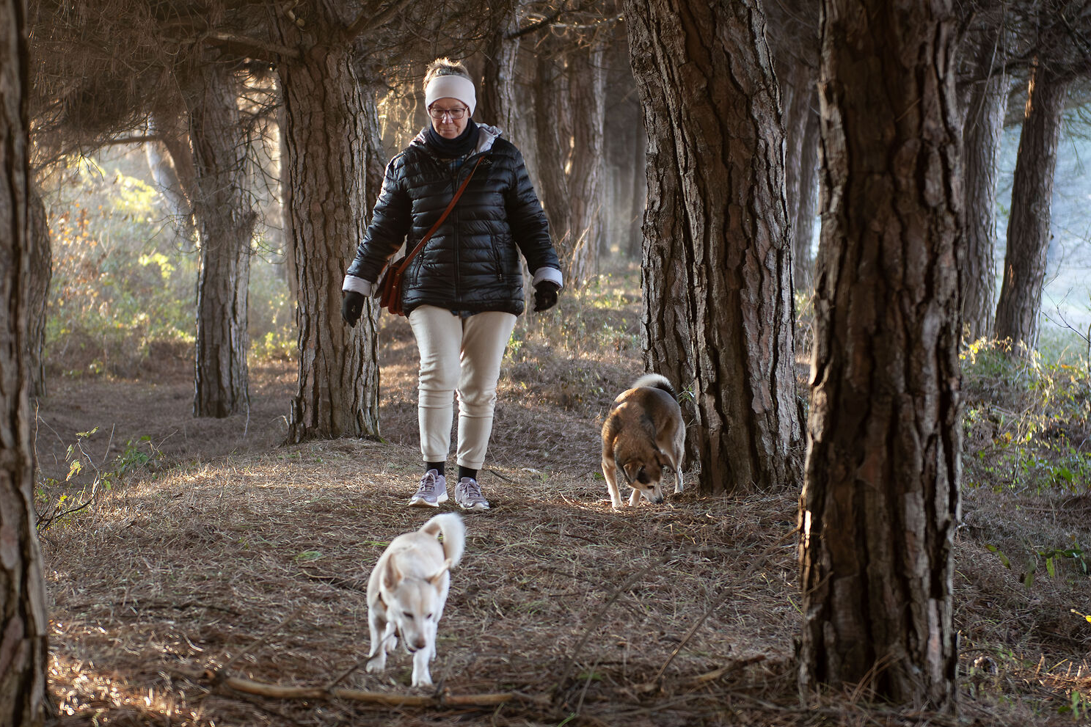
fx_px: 3424
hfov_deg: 18.1
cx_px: 428
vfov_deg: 12.1
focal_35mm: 113
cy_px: 311
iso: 800
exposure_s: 1/320
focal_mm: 70
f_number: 2.8
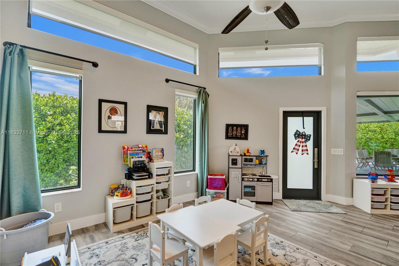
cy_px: 133
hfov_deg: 96.7
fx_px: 177
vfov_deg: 73.7
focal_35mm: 16
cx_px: 200
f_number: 2.8
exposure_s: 1/1000
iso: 800
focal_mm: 16
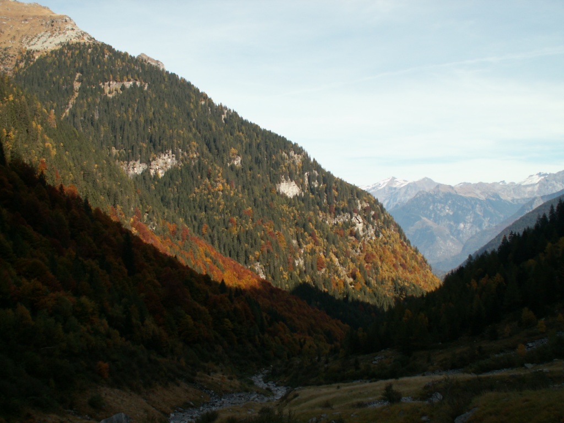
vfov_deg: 40.7
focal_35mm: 35
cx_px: 282
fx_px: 570
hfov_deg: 52.6
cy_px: 212
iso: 50
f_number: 3.5
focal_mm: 5.86
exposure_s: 1/320
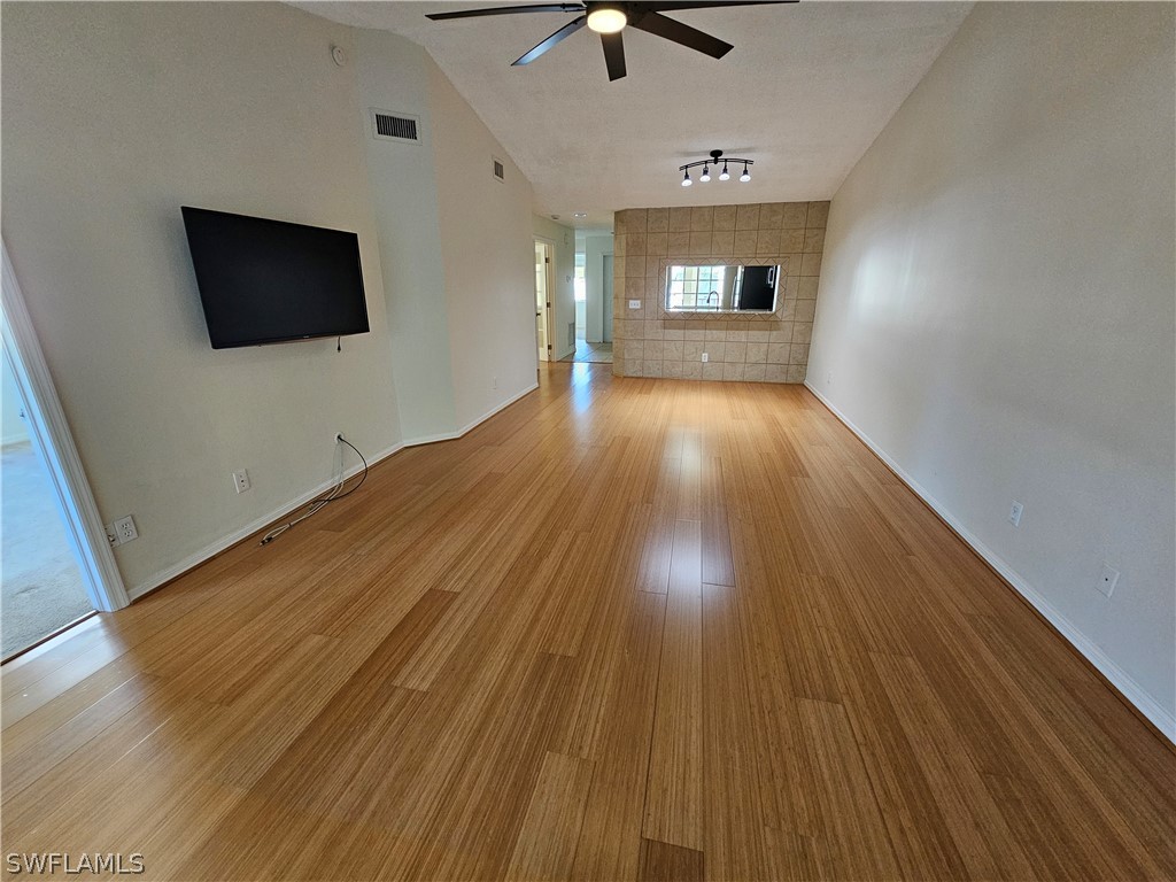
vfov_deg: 89.9
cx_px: 588
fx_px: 442
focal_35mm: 13
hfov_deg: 106.2
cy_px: 441
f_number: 2.2
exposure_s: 1/60
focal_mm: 2.2
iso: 320
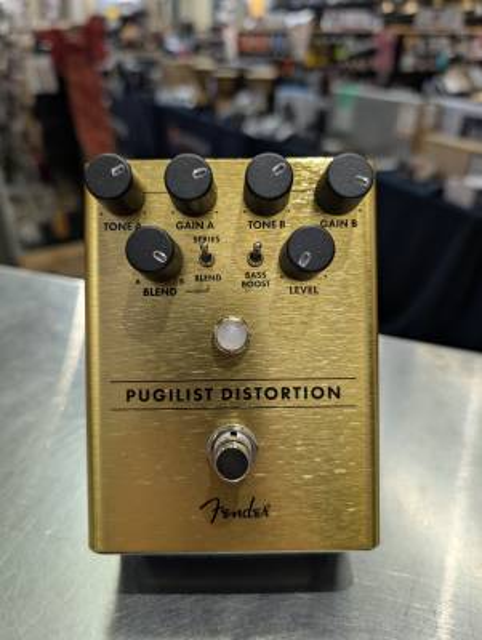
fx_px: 445
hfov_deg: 56.9
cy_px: 320
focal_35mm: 24
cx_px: 241
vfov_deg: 71.5
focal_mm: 6.9
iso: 39
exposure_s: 1/60
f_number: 1.68
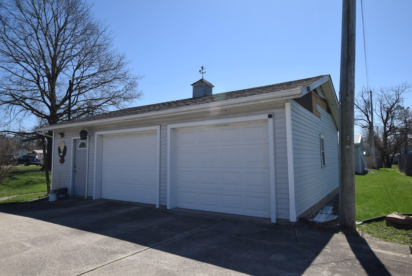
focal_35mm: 22
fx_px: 258
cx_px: 206
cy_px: 138
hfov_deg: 77.3
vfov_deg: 56.2
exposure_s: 1/320
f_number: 9
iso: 200
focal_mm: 15
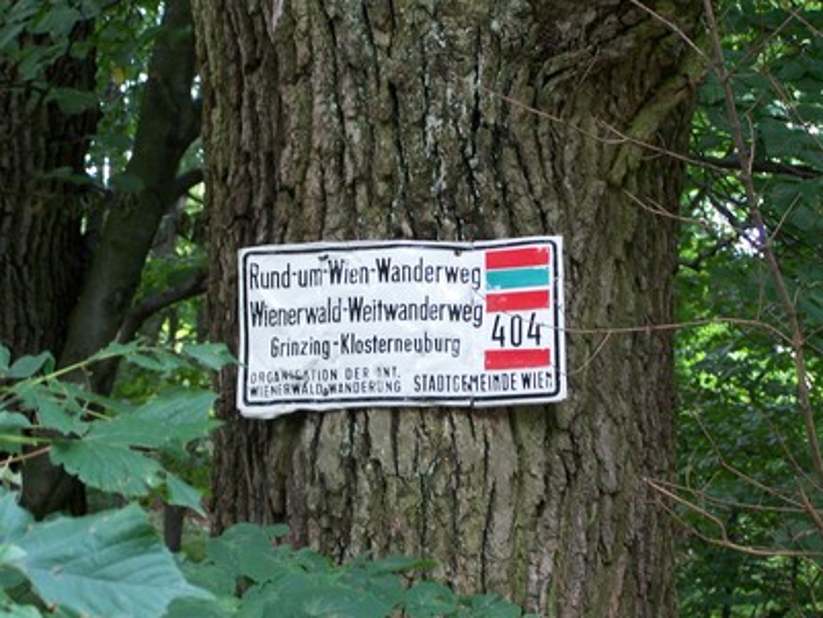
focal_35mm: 92
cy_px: 343
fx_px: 2188
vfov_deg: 16.1
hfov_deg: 21.3
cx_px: 427
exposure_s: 1/25
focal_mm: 13.7
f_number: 3.2
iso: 140
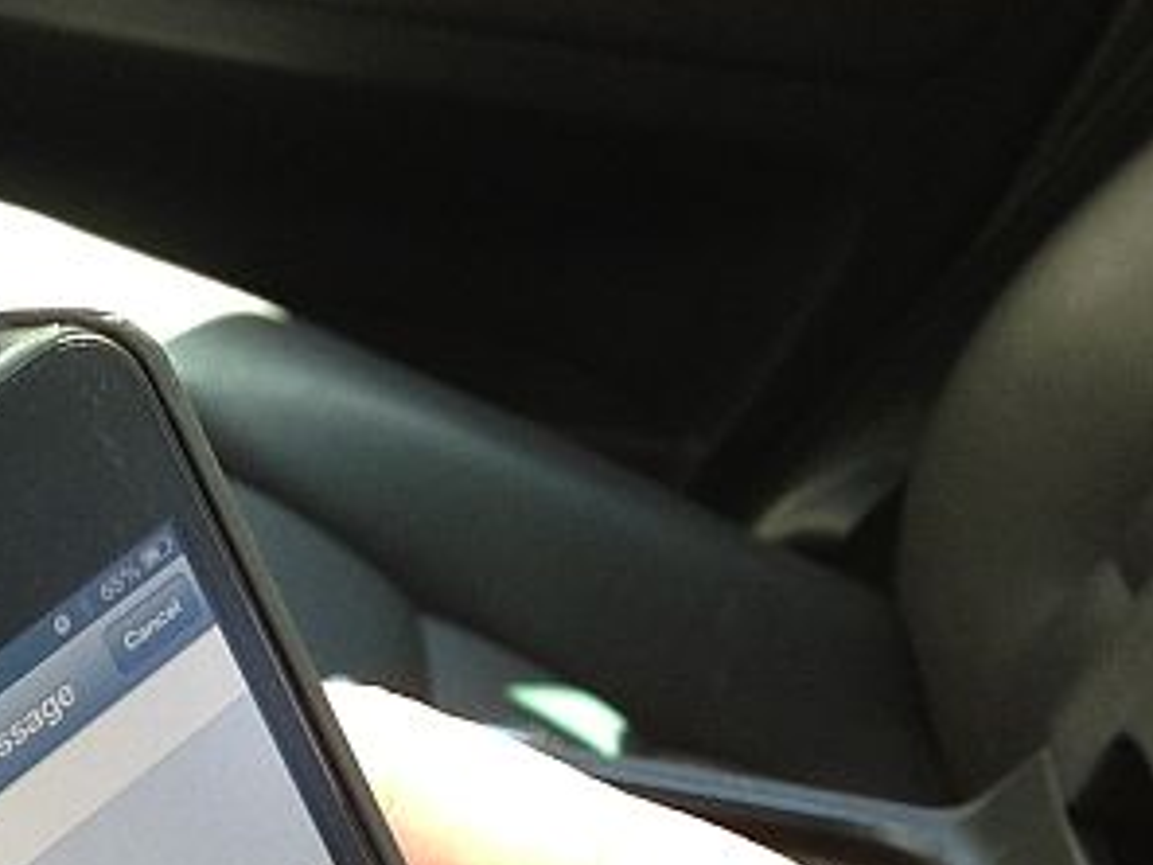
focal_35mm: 114
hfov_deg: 16.3
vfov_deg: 12.7
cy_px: 1013
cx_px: -339
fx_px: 3797
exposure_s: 1/40
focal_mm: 4.13
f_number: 2.4
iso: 64
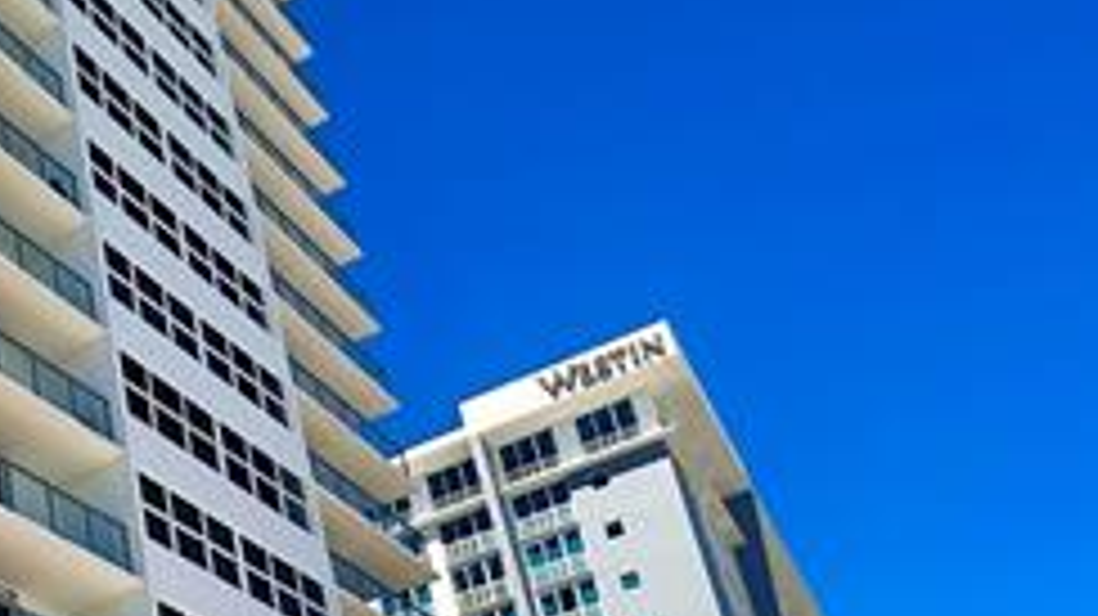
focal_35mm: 50
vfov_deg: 22.6
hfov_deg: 36.0
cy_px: 665
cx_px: -72
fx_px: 1455
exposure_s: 1/2747
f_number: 2.2
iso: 50
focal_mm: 2.22
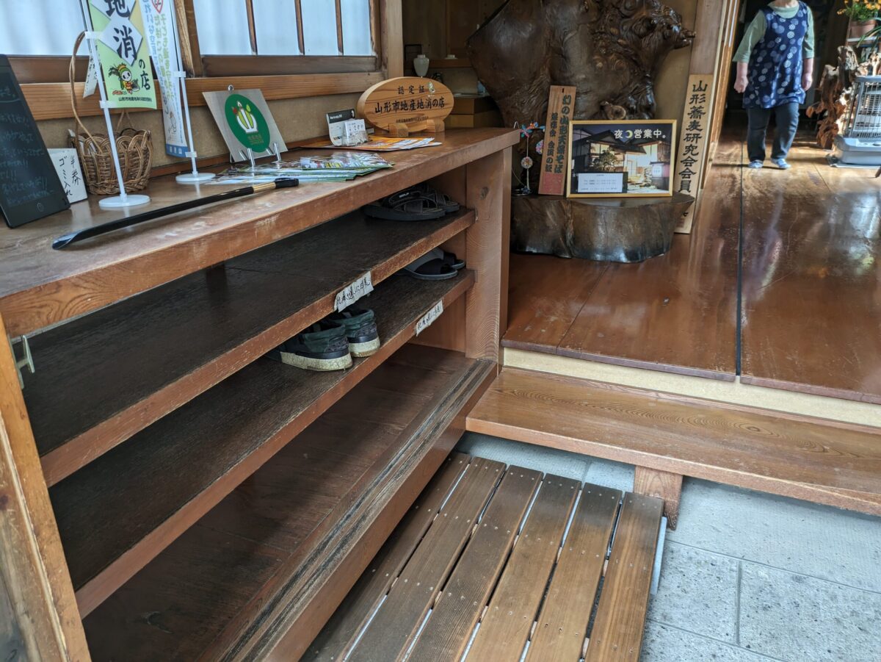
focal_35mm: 25
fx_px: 637
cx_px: 440
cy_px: 331
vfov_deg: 54.9
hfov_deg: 69.4
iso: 131
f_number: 1.89
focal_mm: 5.43
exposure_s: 1/120
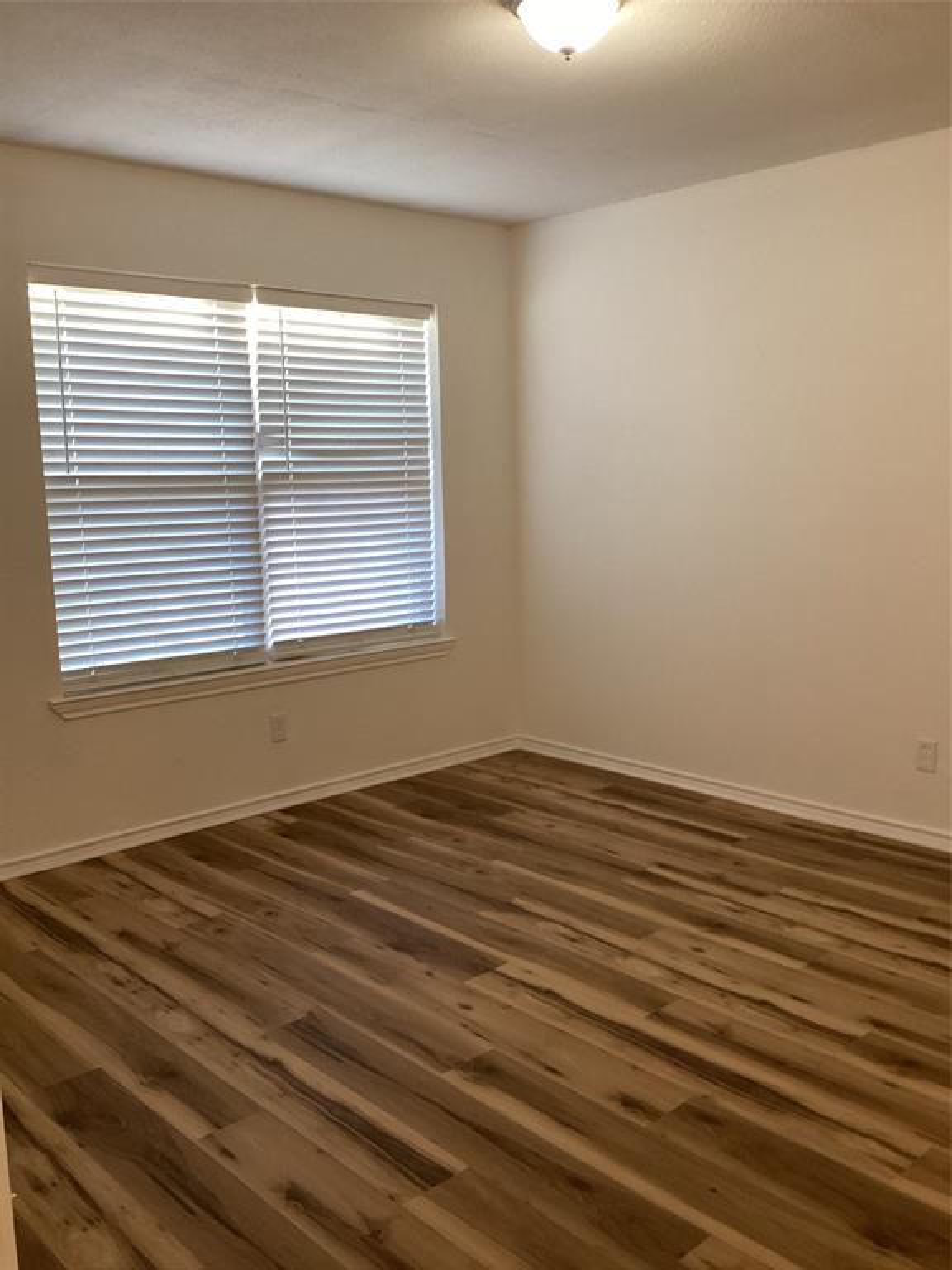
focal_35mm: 31
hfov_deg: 45.4
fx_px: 1137
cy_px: 635
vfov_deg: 58.4
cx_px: 476
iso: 250
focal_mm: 3.3
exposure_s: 1/60
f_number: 2.4
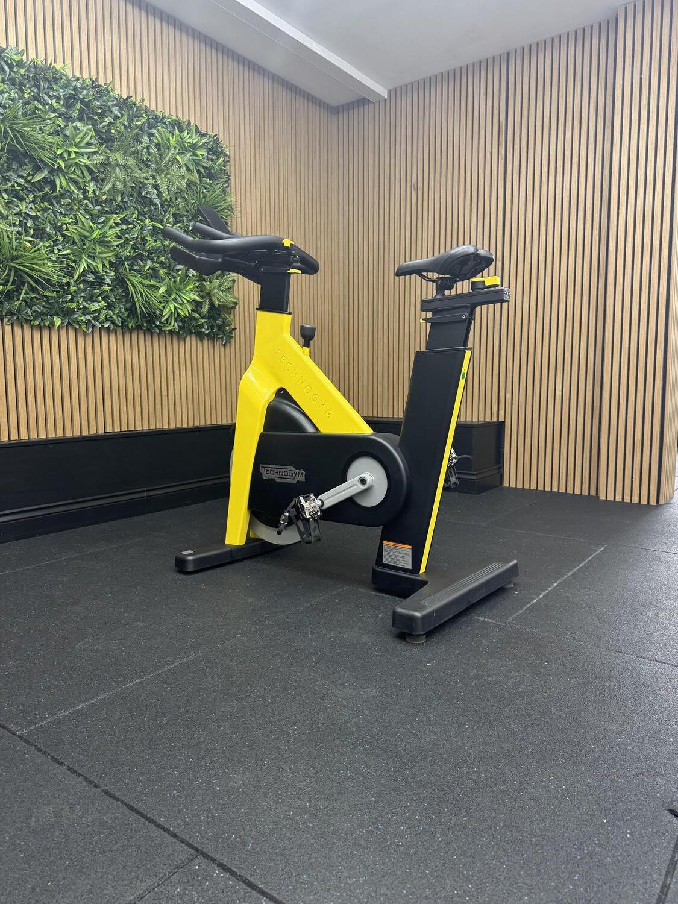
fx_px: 627
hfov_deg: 56.8
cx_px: 339
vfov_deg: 71.6
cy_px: 452
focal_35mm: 24
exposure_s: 1/100
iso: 200
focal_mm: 6.76
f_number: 1.78
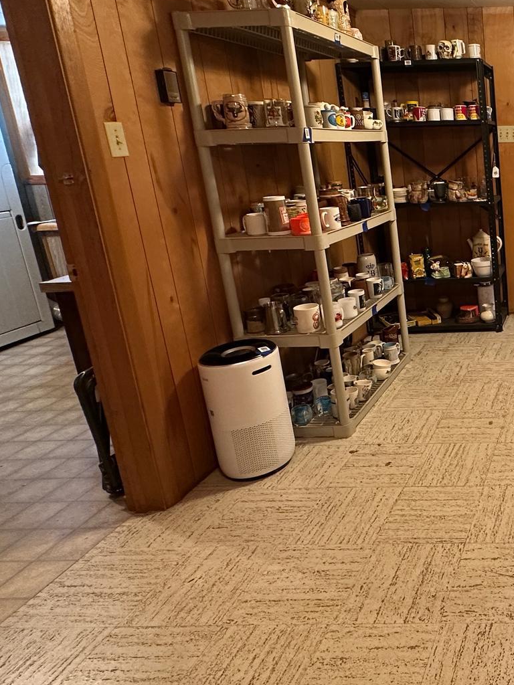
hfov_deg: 39.1
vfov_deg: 62.8
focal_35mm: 28
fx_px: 554
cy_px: 268
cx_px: 588
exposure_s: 1/60
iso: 320
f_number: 2.2
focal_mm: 2.22
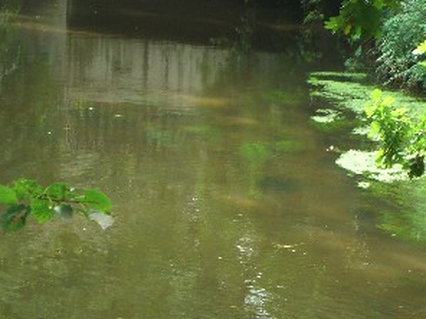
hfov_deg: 10.6
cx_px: 186
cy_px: 64
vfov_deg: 7.9
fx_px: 2301
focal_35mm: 187
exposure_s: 1/60
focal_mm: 19.7
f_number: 4.8
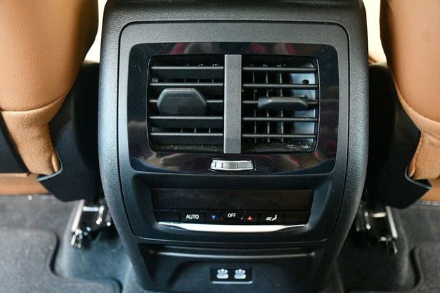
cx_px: 220
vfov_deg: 33.4
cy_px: 146
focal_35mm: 40
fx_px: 489
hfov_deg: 48.5
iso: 12800
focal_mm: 27
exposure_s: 1/25
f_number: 4
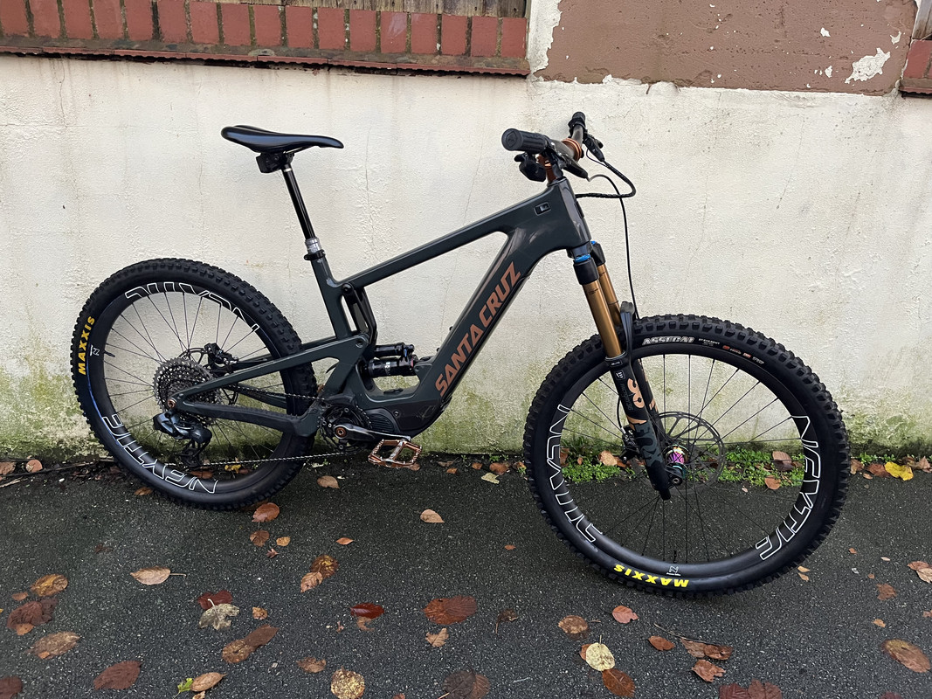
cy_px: 350
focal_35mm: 26
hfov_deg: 67.3
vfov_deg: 53.1
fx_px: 700
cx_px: 466
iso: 320
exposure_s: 1/60
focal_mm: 5.1
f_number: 1.6
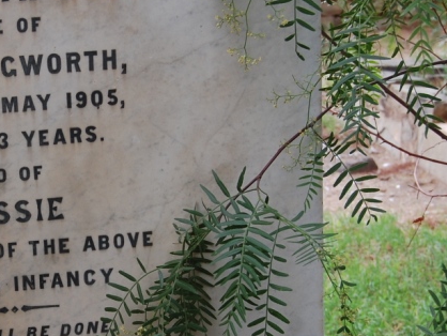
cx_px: 56
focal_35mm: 120
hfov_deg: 16.2
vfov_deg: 12.4
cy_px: 198
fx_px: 1550
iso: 200
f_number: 6.3
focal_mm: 34
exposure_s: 1/160
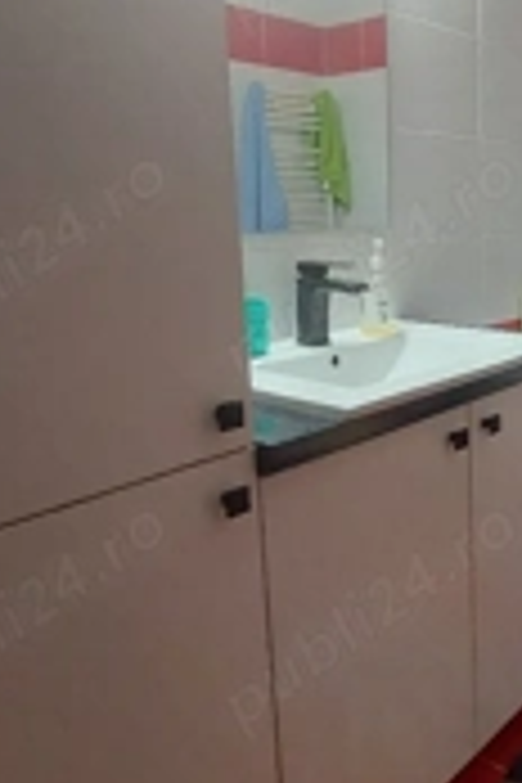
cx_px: 459
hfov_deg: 39.6
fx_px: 674
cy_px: 320
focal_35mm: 31
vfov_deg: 59.9
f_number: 2.2
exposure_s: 1/50
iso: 250
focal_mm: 1.74
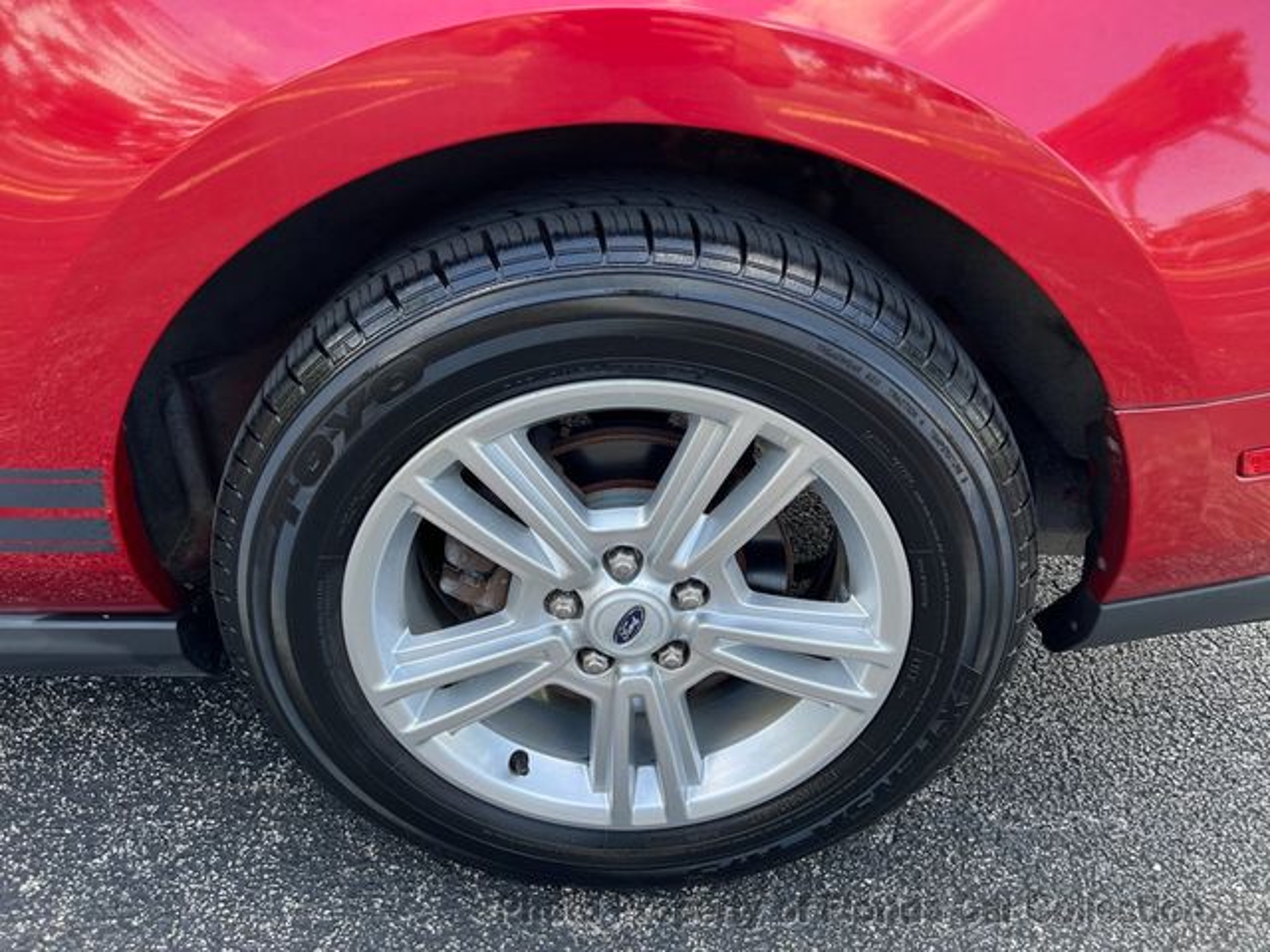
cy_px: 476
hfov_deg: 67.3
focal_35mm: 26
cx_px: 635
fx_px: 954
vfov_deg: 53.1
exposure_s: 1/168
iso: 40
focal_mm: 5.7
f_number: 1.5
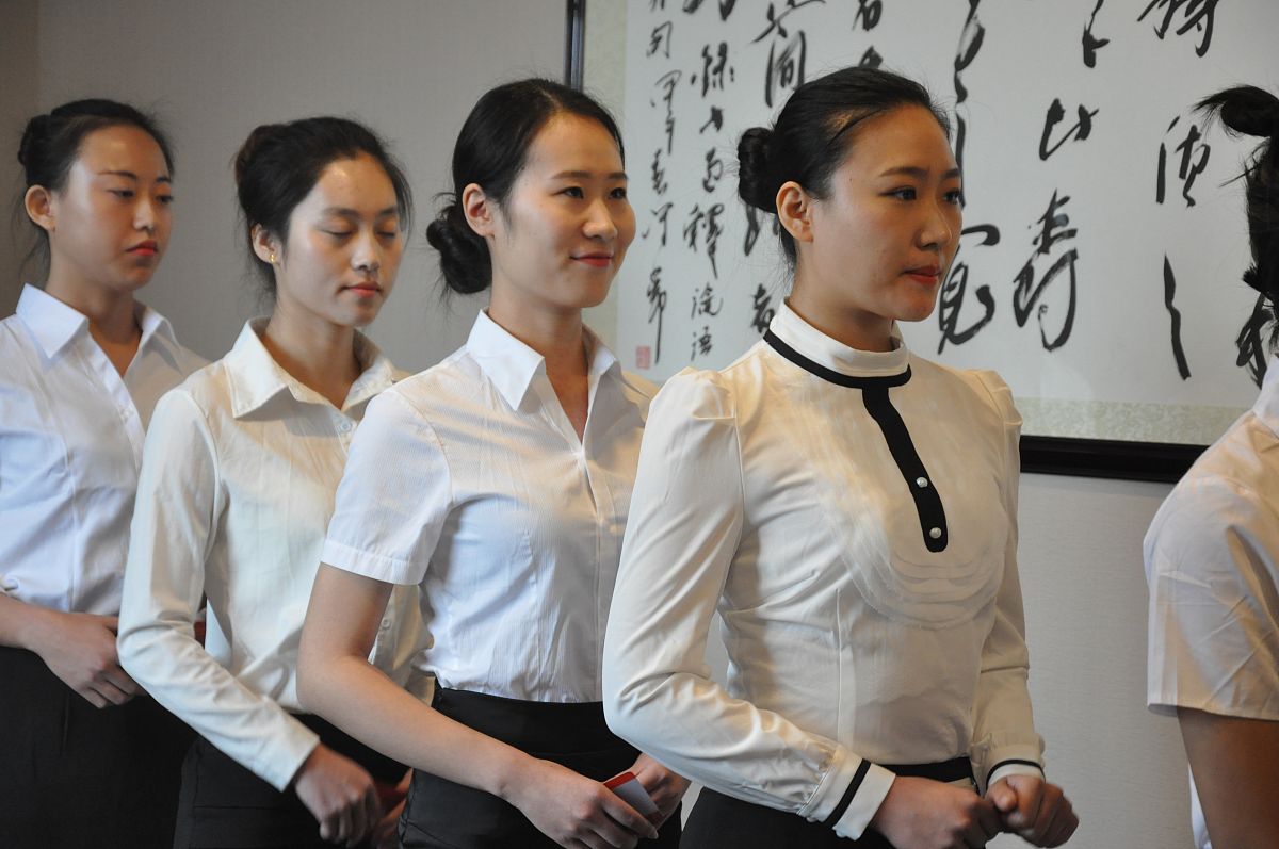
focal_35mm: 105
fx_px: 3726
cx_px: 640
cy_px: 424
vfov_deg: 13.0
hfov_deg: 19.5
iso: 1600
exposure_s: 1/25
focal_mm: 70
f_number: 5.3
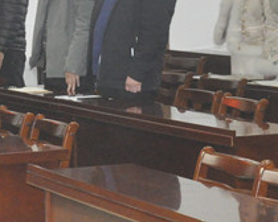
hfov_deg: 10.4
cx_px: -69
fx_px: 1497
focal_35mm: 182
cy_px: 22
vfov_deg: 8.5
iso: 2500
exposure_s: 1/60
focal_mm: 34
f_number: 5.6
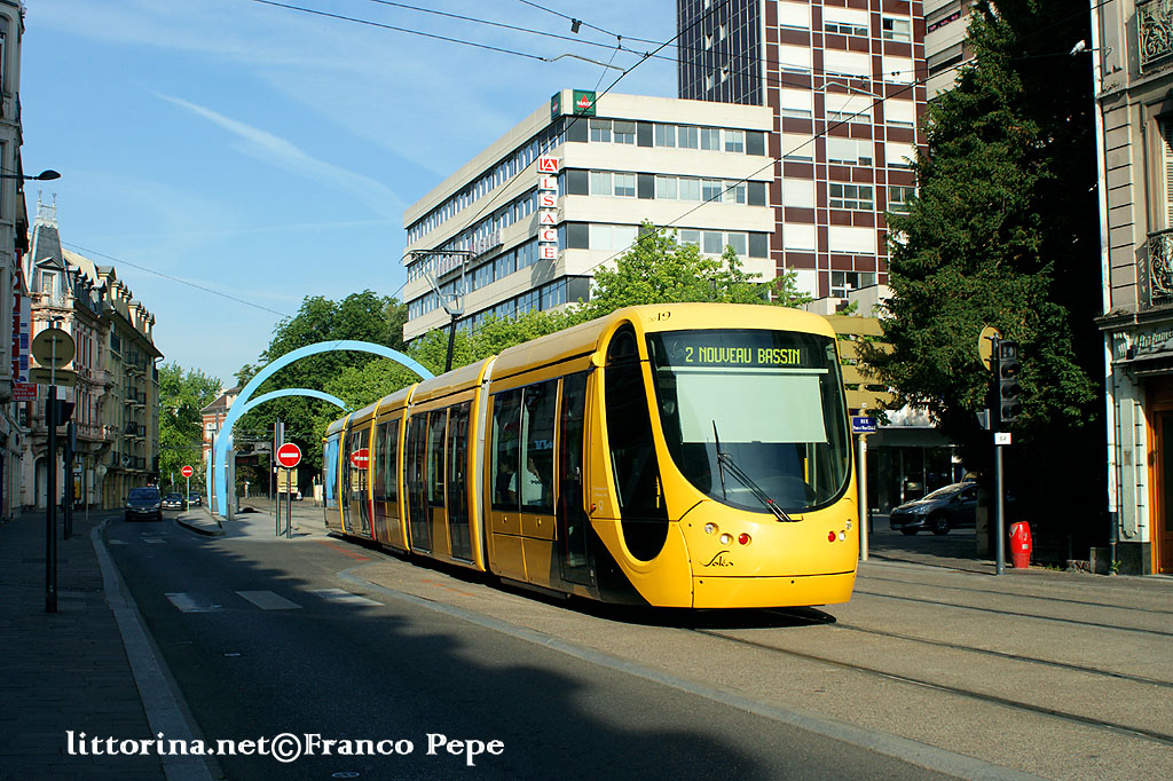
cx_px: 586
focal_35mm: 42
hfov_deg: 46.4
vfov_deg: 31.9
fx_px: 1368
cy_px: 390
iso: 200
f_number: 7.1
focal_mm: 28
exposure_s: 1/500
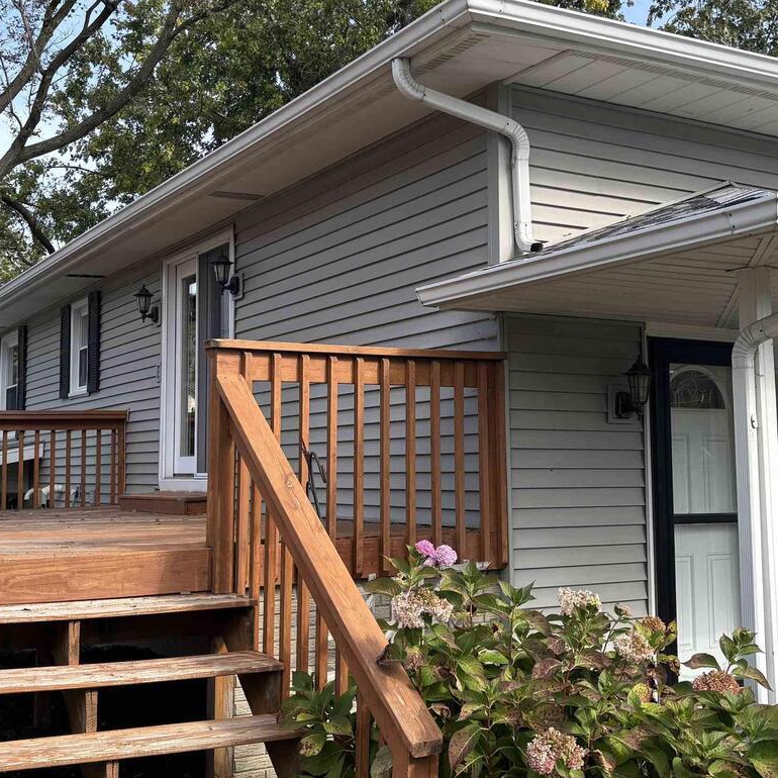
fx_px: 1093
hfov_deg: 39.1
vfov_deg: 39.1
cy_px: 348
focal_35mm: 43
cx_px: 344
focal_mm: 5.96
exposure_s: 1/951
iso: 50
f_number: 1.6
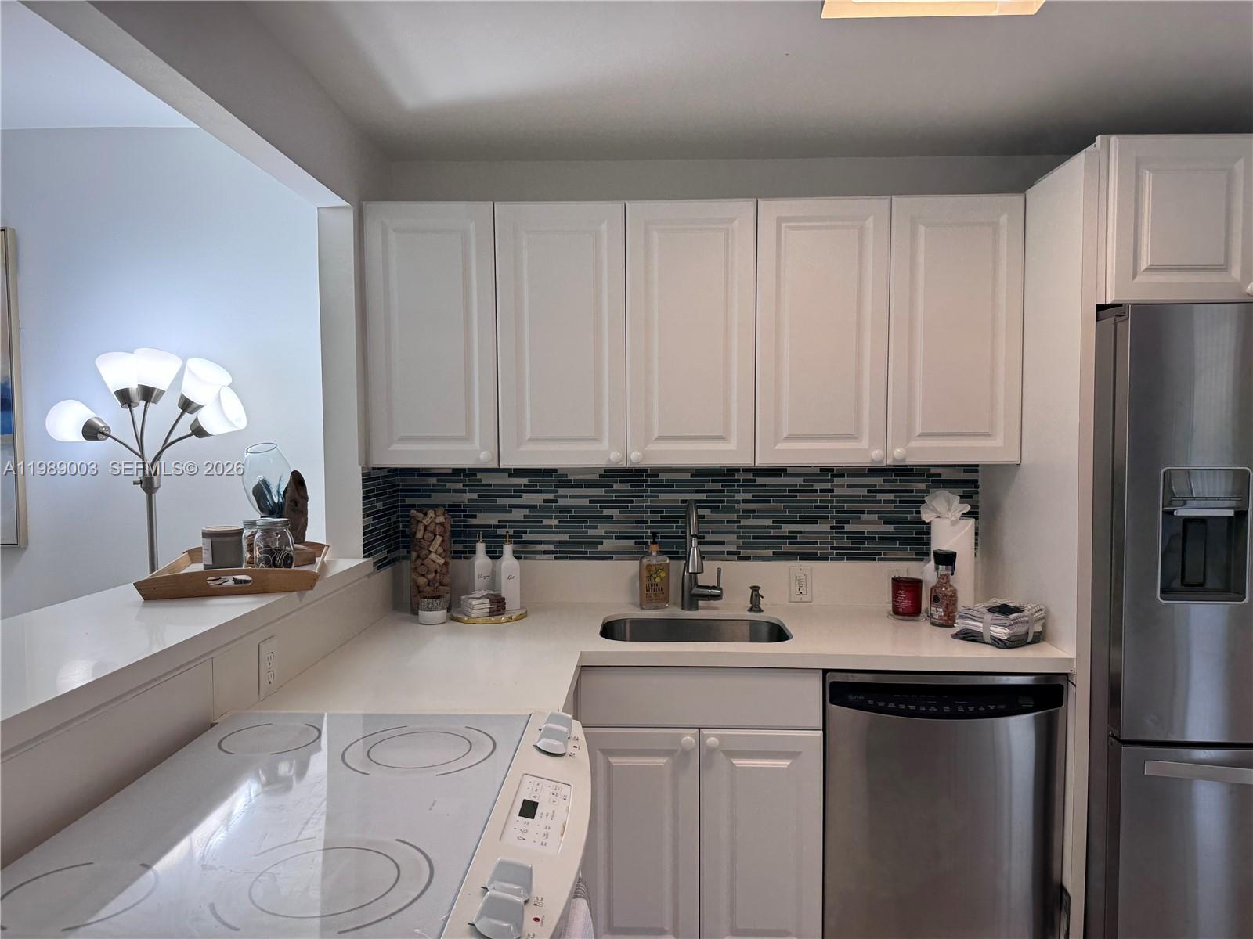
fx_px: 869
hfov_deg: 71.6
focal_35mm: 24
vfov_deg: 56.8
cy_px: 470
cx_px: 626
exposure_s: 1/120
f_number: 1.78
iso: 100
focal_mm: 6.76
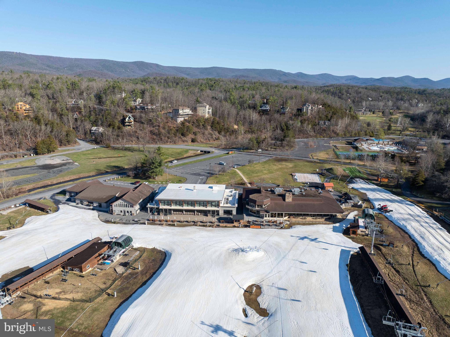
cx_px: 225
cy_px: 168
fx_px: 312
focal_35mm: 24
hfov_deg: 71.6
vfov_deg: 56.8
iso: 110
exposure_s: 1/2000
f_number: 2.8
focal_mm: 12.29
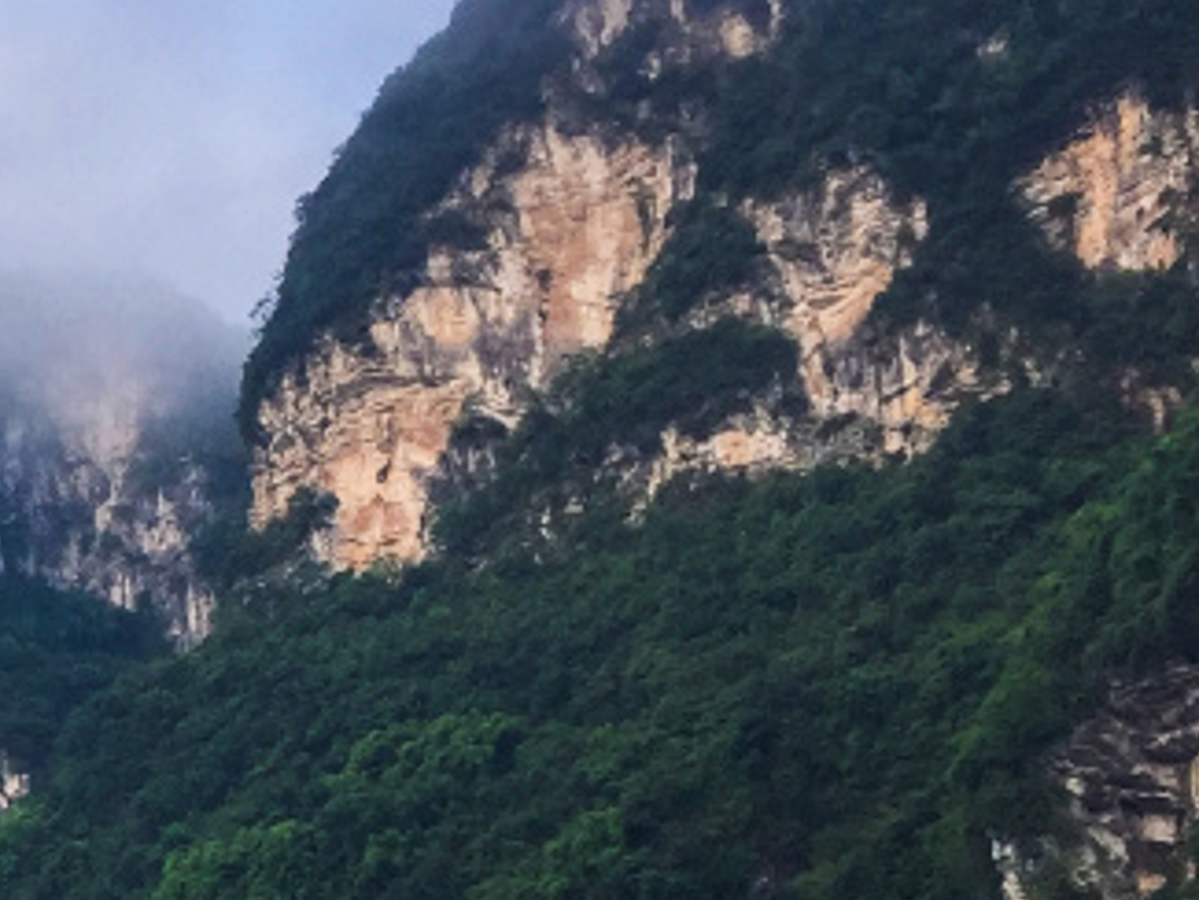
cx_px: -878
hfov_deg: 15.9
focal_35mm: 107
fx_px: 3708
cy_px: 837
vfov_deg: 13.7
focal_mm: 4.15
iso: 32
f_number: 2.2
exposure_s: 1/206
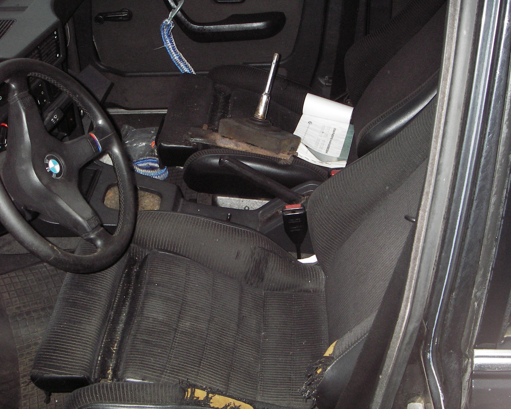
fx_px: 605
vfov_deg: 37.3
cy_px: 202
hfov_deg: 45.8
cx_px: 243
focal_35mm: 40
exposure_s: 1/30
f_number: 3.3
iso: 125
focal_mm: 6.3
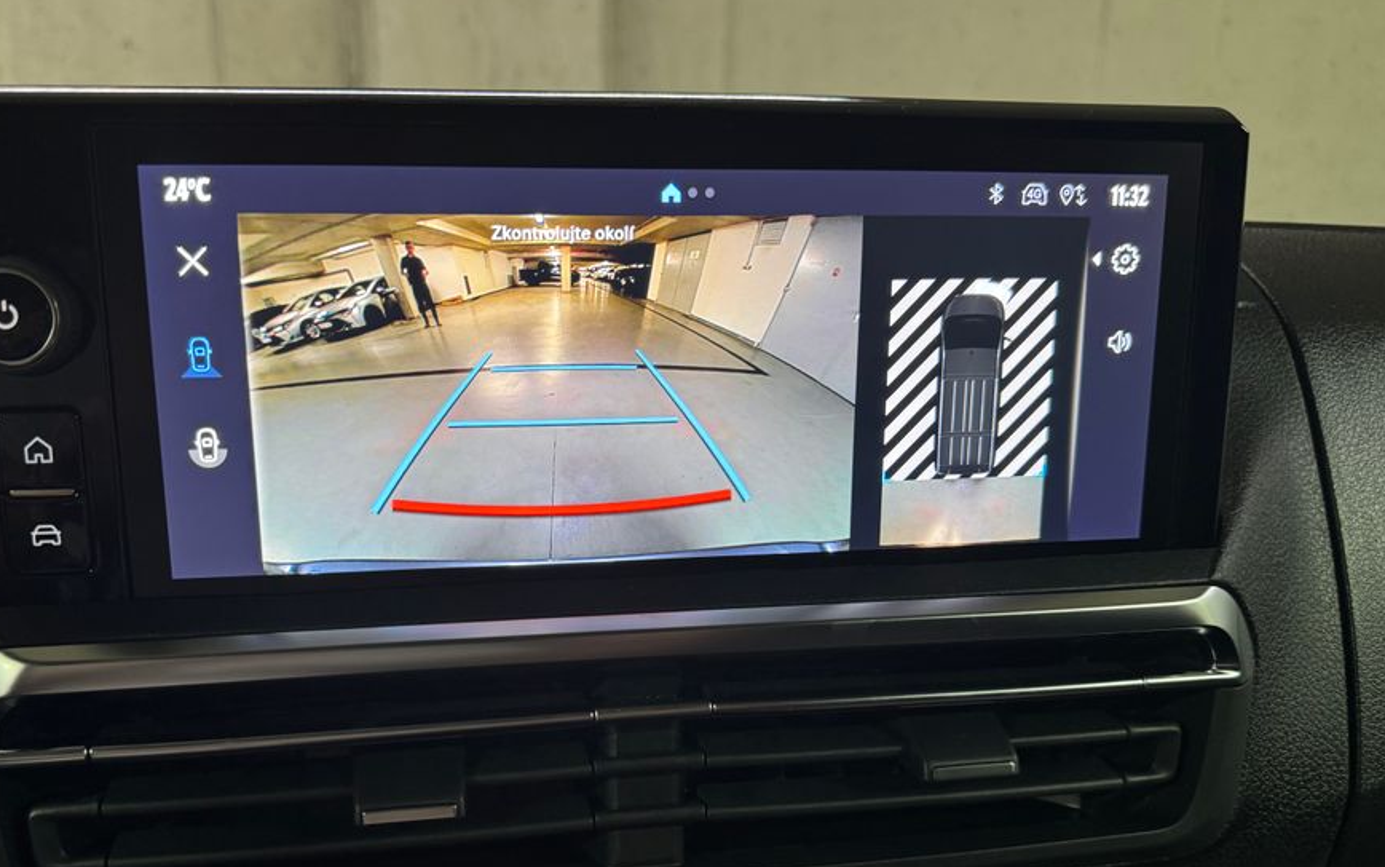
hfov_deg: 62.6
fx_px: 1133
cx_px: 595
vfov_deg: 41.4
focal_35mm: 30
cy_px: 567
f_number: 1.78
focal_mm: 6.76
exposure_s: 1/50
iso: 200
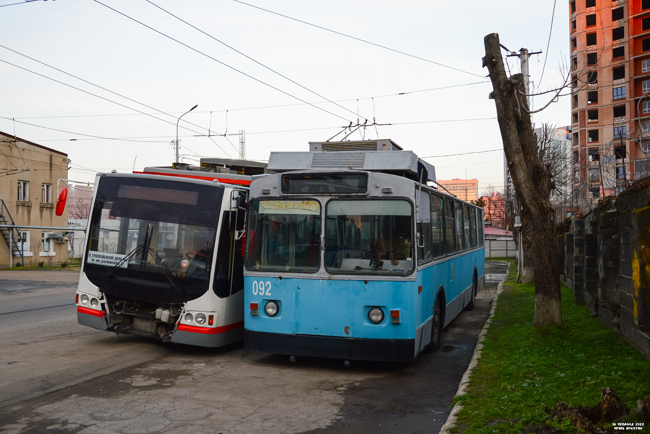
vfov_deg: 40.0
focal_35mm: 33
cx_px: 325
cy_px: 217
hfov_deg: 57.2
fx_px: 596
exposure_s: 1/80
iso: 200
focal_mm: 22
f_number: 5
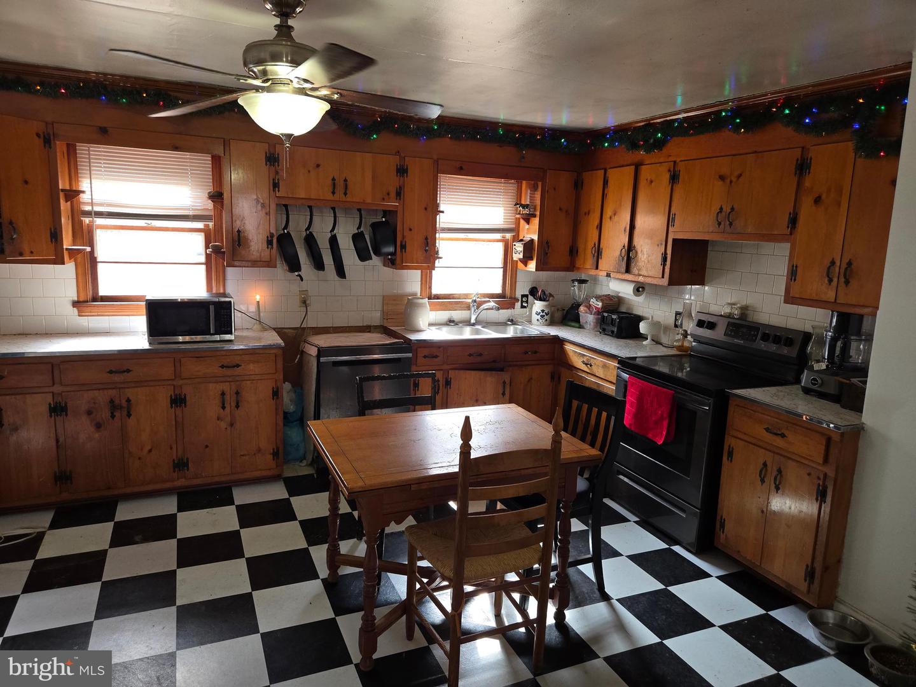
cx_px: 458
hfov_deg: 73.9
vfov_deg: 58.9
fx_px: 609
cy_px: 344
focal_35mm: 23
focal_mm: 5.4
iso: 64
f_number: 1.8
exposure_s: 1/60
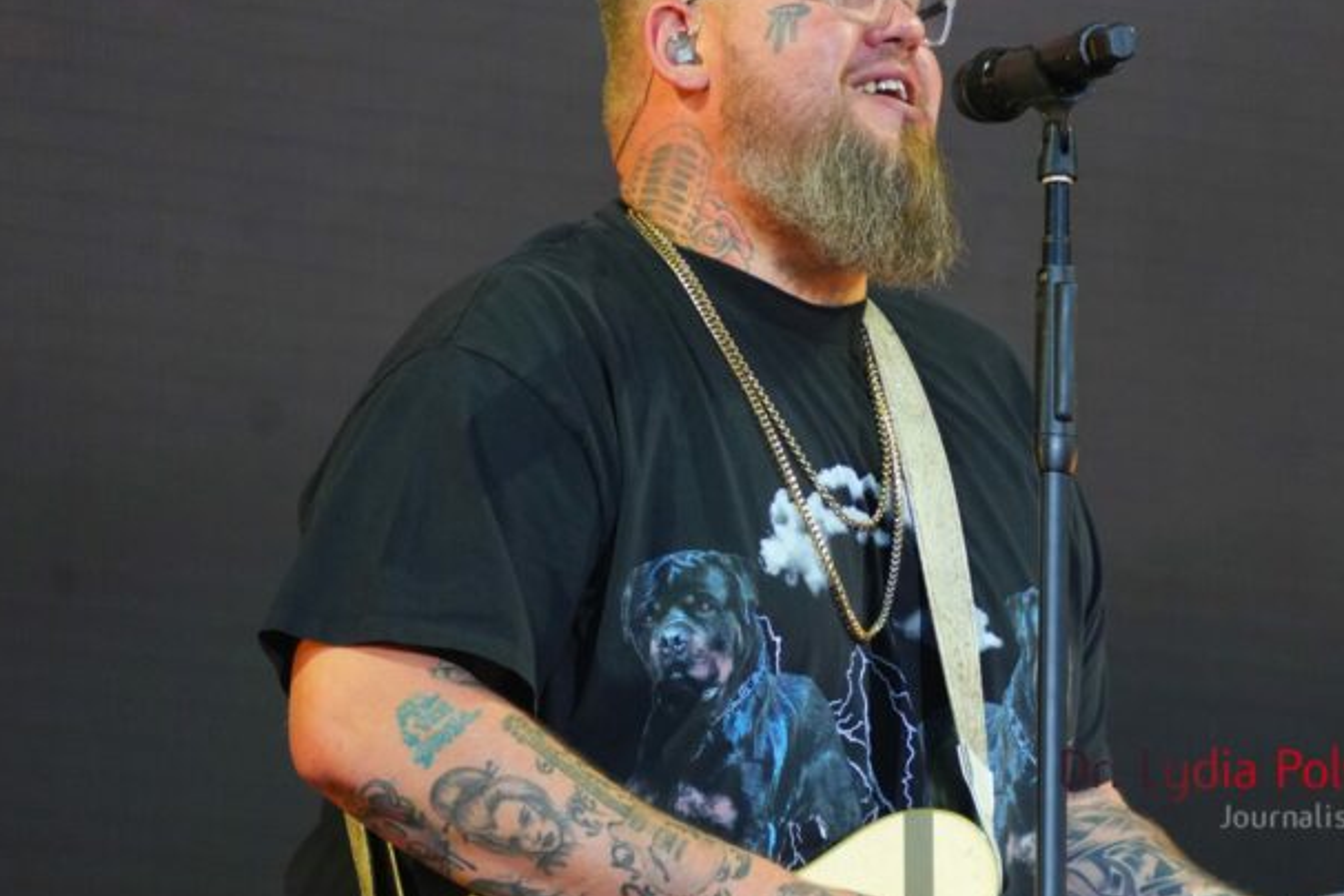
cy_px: 415
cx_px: 829
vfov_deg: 3.8
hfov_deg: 5.6
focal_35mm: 365
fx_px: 13626
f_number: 6.3
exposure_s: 1/320
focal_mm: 192
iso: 3200
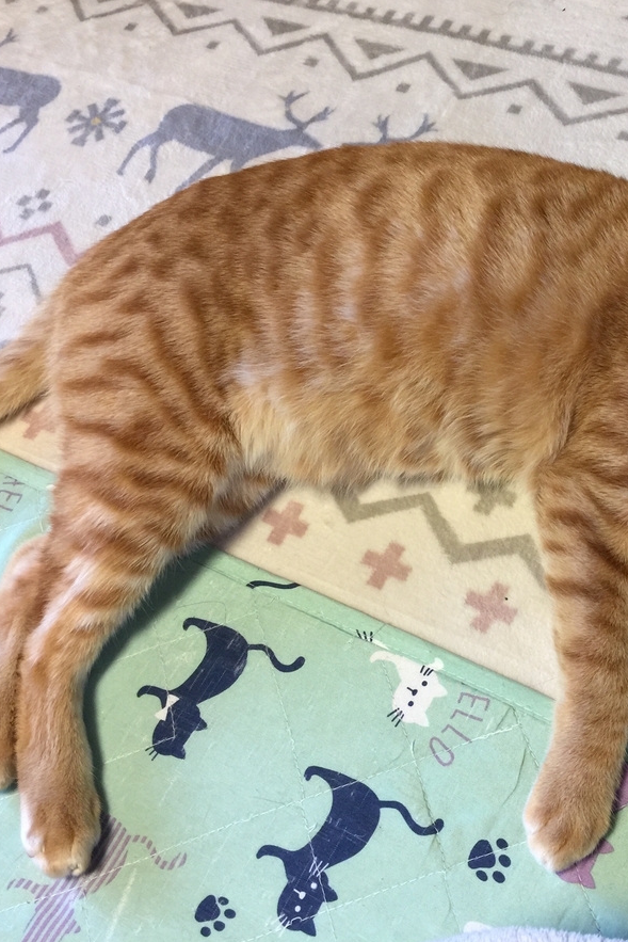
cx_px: 524
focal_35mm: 41
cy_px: 469
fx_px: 1072
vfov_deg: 47.4
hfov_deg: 31.6
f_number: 2.2
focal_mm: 4.15
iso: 50
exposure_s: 1/15
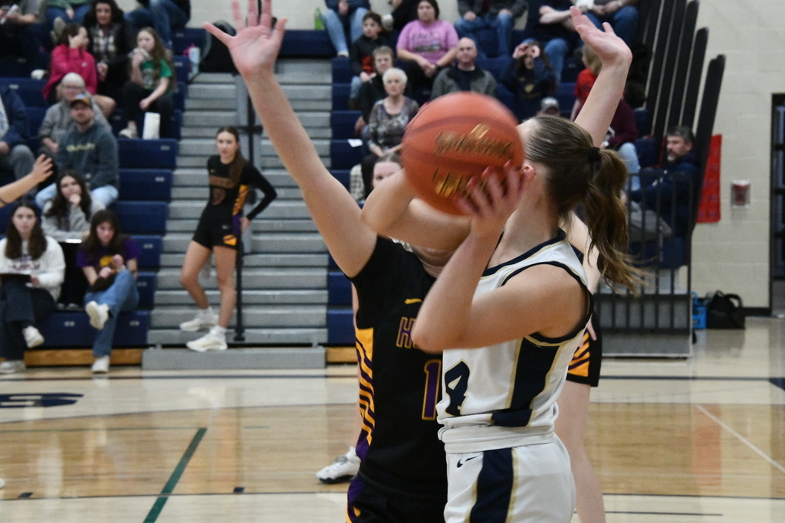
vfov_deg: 11.8
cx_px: 392
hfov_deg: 17.6
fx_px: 2530
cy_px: 262
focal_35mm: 116
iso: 16000
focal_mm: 116
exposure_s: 1/160
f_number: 13
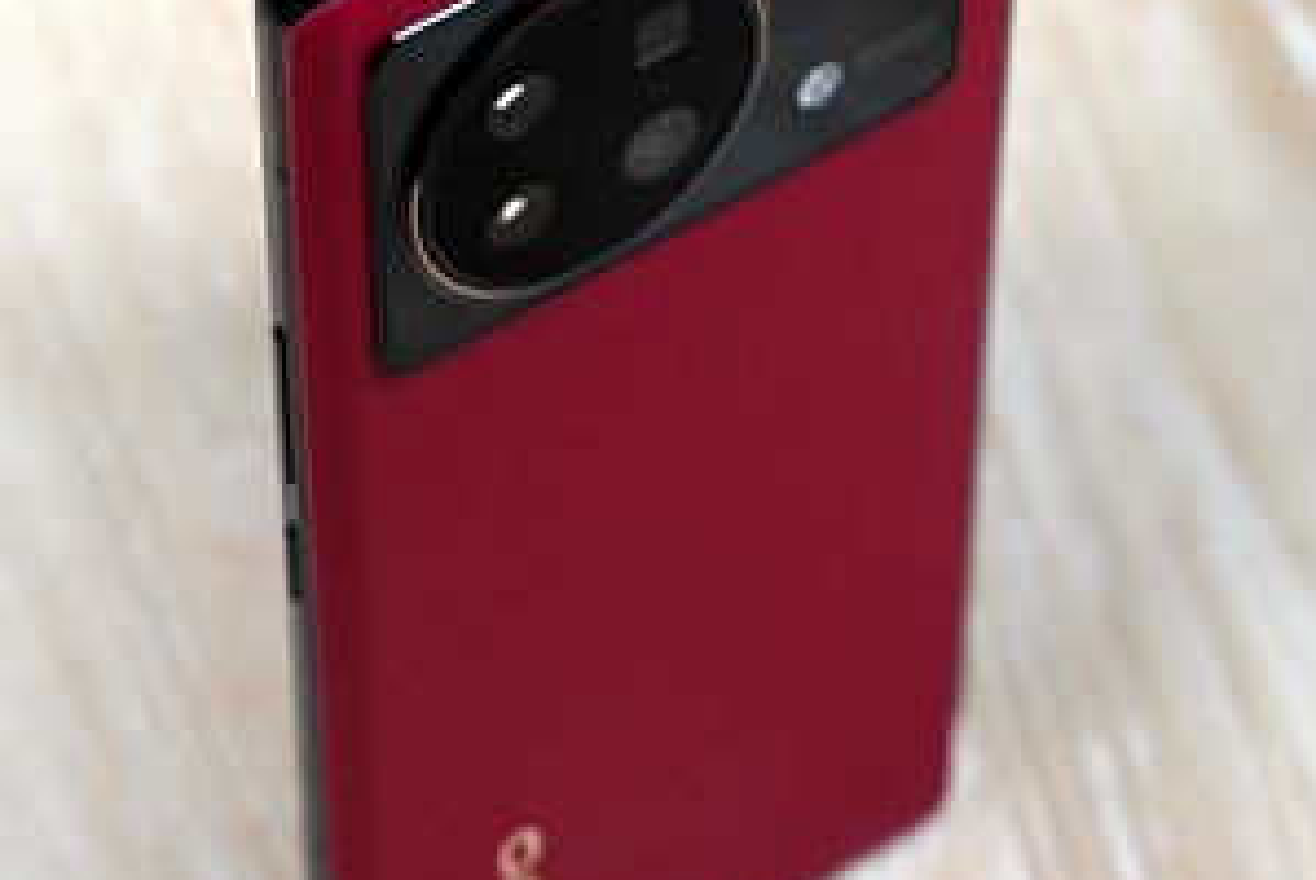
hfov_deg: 12.0
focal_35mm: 171
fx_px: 6257
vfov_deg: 8.0
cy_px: 75
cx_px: 634
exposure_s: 1/320
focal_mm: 64
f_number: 5.6
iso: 800
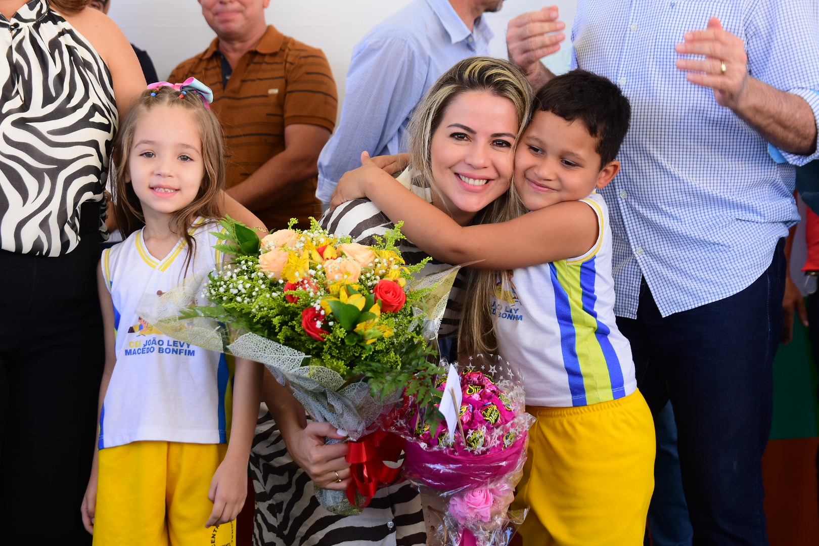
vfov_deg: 19.7
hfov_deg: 29.2
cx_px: 410
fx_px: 1570
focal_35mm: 69
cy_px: 273
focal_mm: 46
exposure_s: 1/250
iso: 400
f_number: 4.5
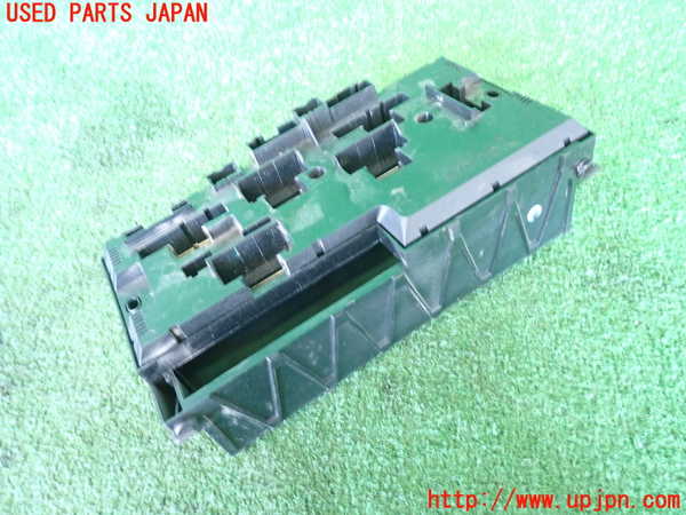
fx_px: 495
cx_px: 343
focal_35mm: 25
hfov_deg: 69.4
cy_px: 258
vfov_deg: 54.9
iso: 800
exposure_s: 1/15
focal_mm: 4.5
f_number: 2
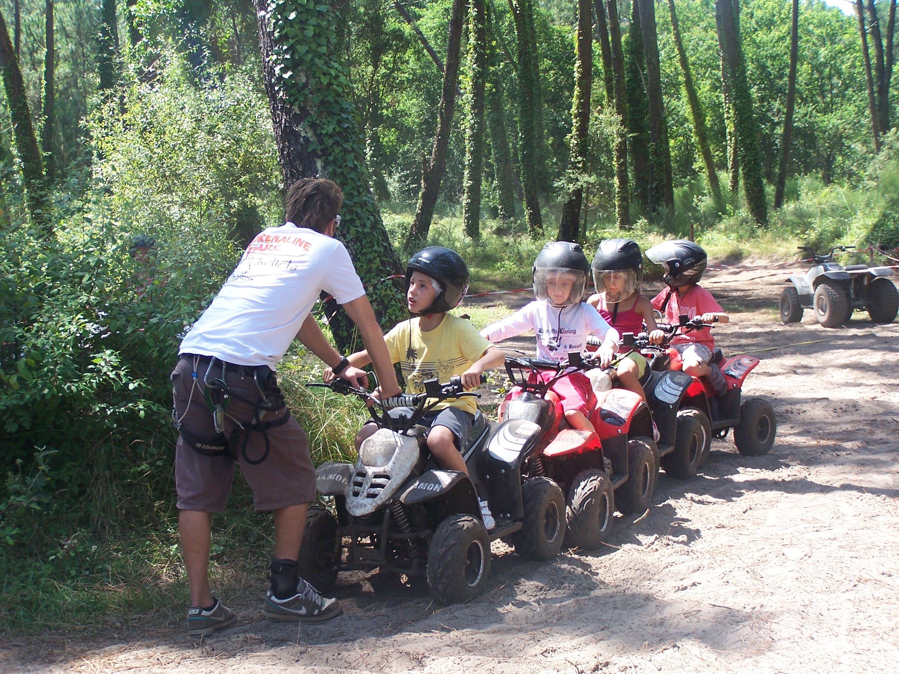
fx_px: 1792
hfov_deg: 28.2
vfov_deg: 21.3
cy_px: 337
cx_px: 450
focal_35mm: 69
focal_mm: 11.5
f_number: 3.2
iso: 100
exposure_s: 1/250
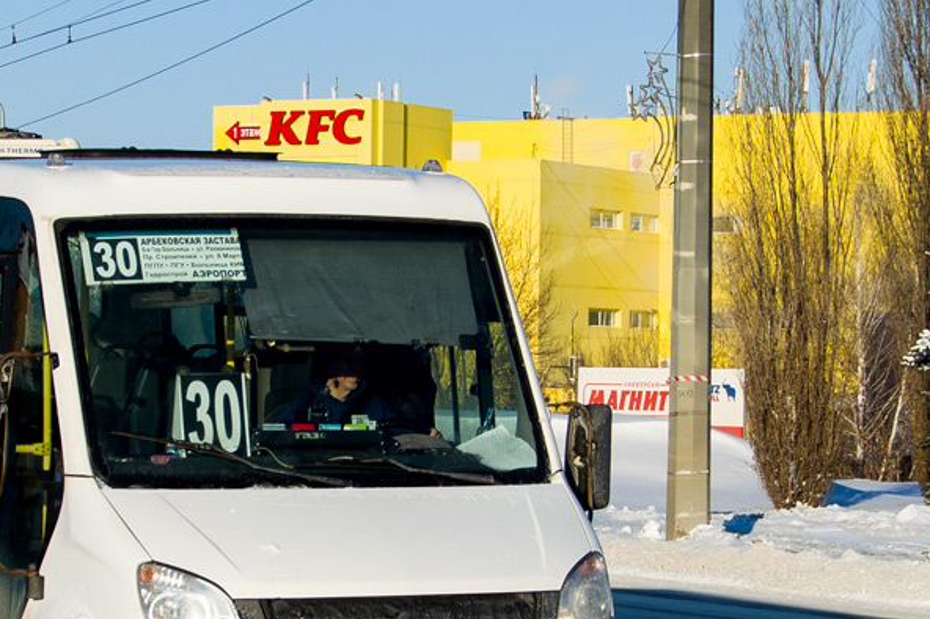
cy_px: 343
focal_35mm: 114
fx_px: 2943
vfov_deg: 12.0
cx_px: 237
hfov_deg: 17.9
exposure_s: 1/800
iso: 100
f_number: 5.6
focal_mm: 30
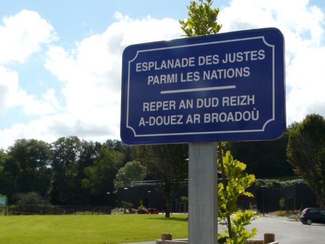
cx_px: 162
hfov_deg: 31.2
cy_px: 122
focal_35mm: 62
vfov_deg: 23.7
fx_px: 582
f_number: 6.3
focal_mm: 10.2
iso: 100
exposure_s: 1/400
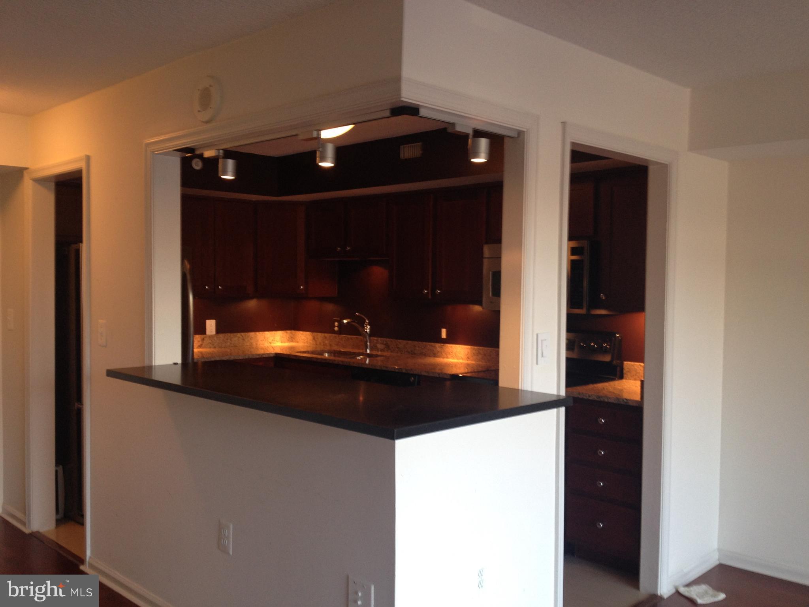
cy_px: 304
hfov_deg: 52.6
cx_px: 404
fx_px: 818
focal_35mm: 35
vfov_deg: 40.7
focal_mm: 4.28
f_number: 2.4
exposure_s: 1/20
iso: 64
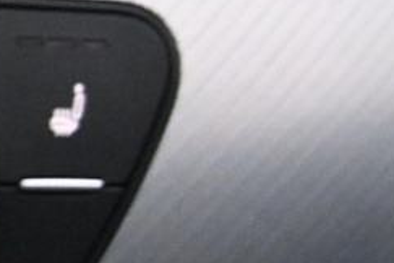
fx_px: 5472
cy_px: 209
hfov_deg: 4.0
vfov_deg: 2.7
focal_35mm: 500
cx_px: -838
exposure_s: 1/80
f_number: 6.3
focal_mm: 50
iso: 6400
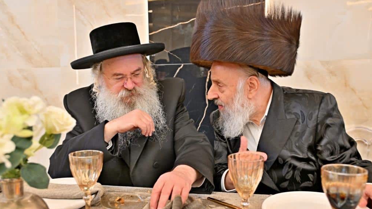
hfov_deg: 58.0
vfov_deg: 34.6
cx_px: 185
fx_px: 335
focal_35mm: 34
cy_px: 114
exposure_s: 1/200
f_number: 4
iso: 800
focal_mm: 32
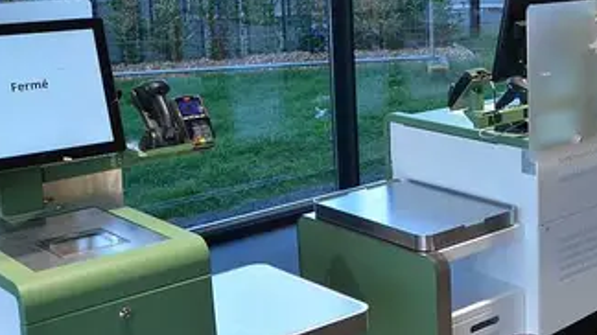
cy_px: 77
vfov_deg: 19.5
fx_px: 965
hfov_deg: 32.6
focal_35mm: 61
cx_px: 540
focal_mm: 18
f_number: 4.5
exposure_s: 1/80
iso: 320
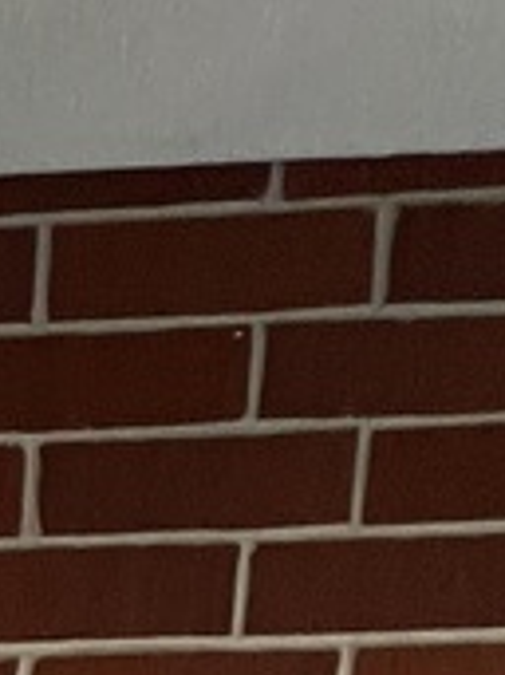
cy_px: 1318
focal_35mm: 78
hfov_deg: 11.5
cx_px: -978
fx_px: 1519
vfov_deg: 18.0
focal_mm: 1.57
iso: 200
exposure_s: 1/60
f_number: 1.8
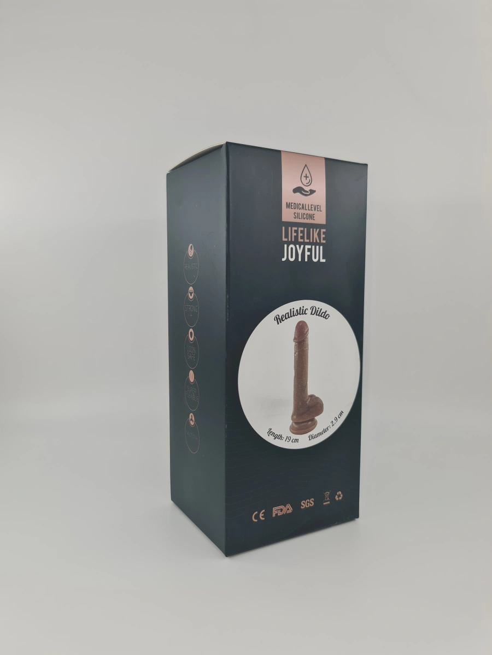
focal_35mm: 25
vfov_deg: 69.4
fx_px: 474
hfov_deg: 54.9
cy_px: 328
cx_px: 246
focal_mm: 7
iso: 50
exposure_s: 1/249
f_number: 1.8
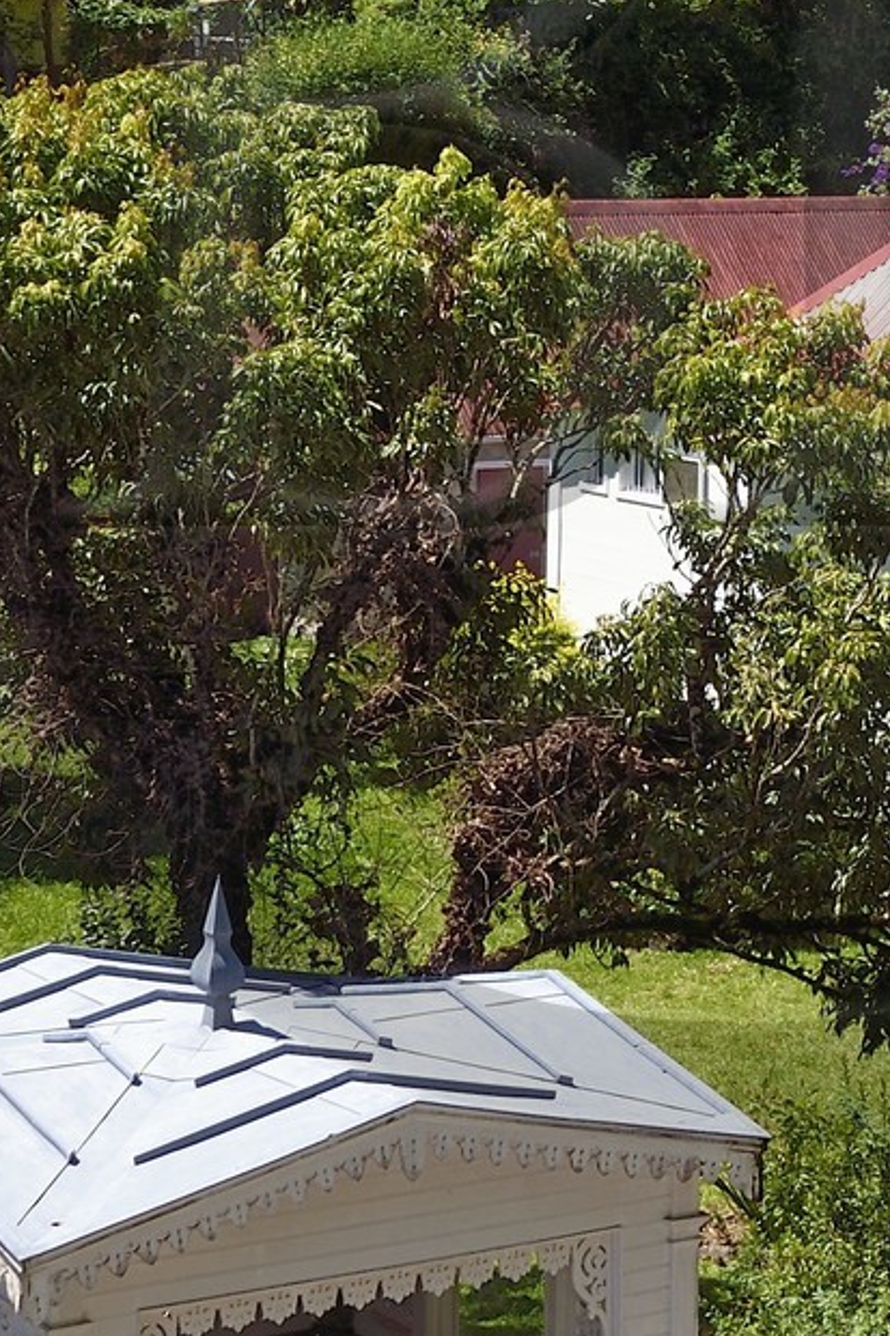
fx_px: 4601
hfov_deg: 11.0
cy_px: 131
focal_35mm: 124
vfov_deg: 16.3
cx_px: 743
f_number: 10
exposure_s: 1/250
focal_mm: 32
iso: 200
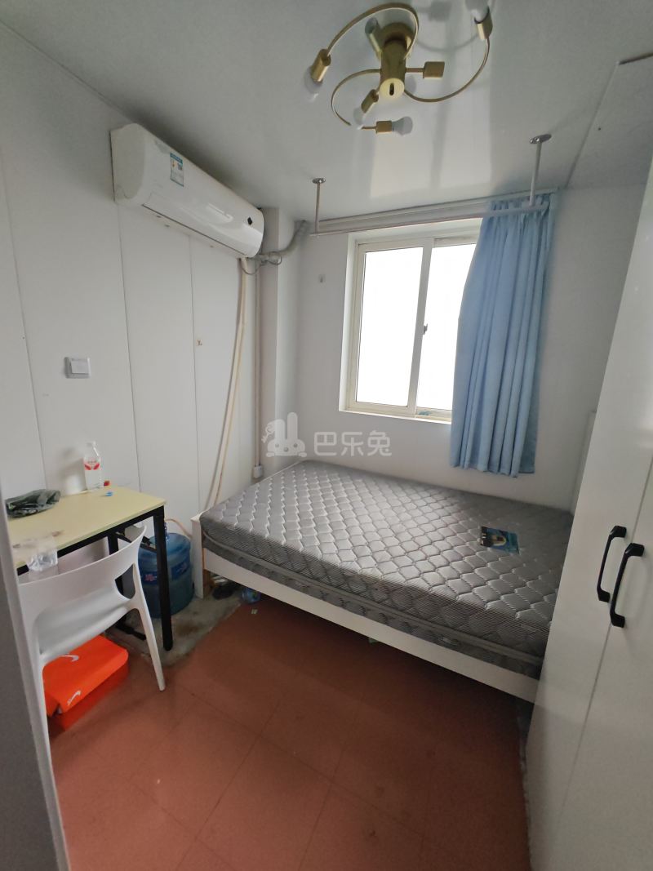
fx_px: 302
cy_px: 436
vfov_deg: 110.5
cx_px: 326
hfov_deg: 94.5
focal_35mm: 12
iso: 160
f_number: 2
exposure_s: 1/33
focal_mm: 1.82
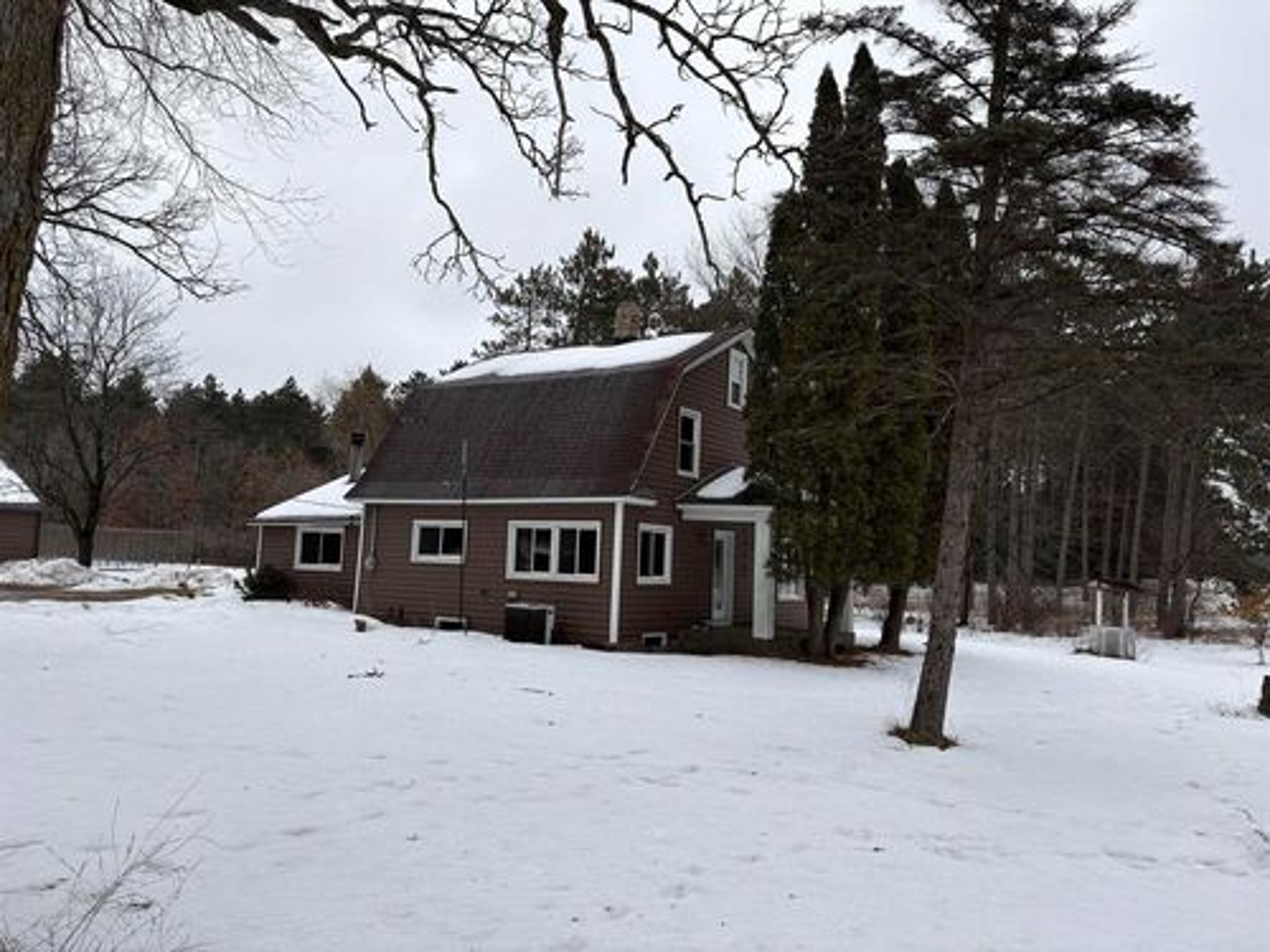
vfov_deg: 53.1
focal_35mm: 26
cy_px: 476
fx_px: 954
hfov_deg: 67.3
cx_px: 635
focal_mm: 5.96
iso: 50
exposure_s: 1/1311
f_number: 1.6
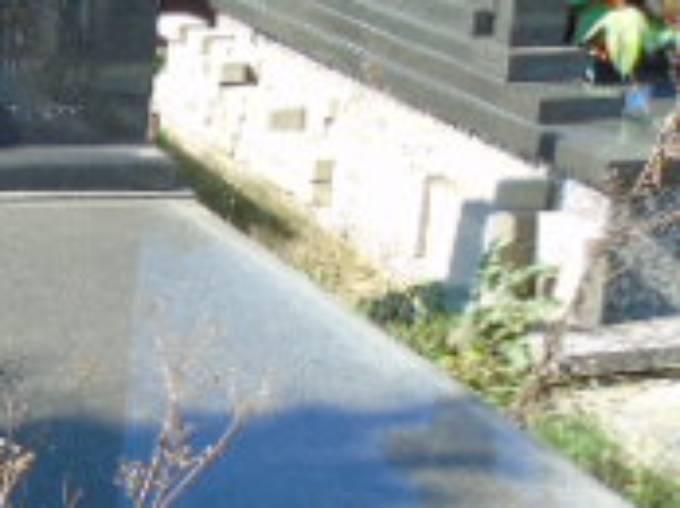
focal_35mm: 92
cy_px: 367
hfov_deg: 20.6
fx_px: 1805
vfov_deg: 16.0
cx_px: -4
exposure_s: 1/320
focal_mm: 4.4
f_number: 3.4
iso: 80
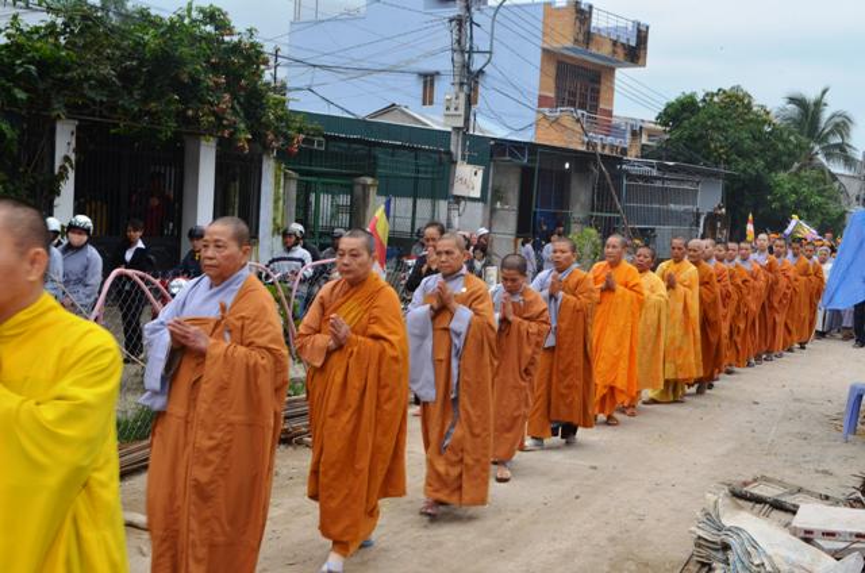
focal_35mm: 48
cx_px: 432
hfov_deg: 41.2
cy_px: 286
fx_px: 1151
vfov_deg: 28.0
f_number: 16
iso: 250
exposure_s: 1/60
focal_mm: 32
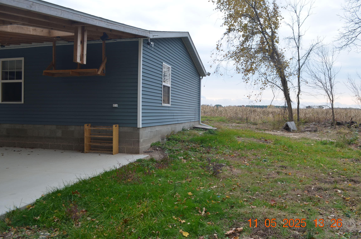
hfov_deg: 63.8
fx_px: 290
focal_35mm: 29
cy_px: 114
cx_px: 185
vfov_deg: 44.8
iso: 320
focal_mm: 18
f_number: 5.6
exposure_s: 1/125
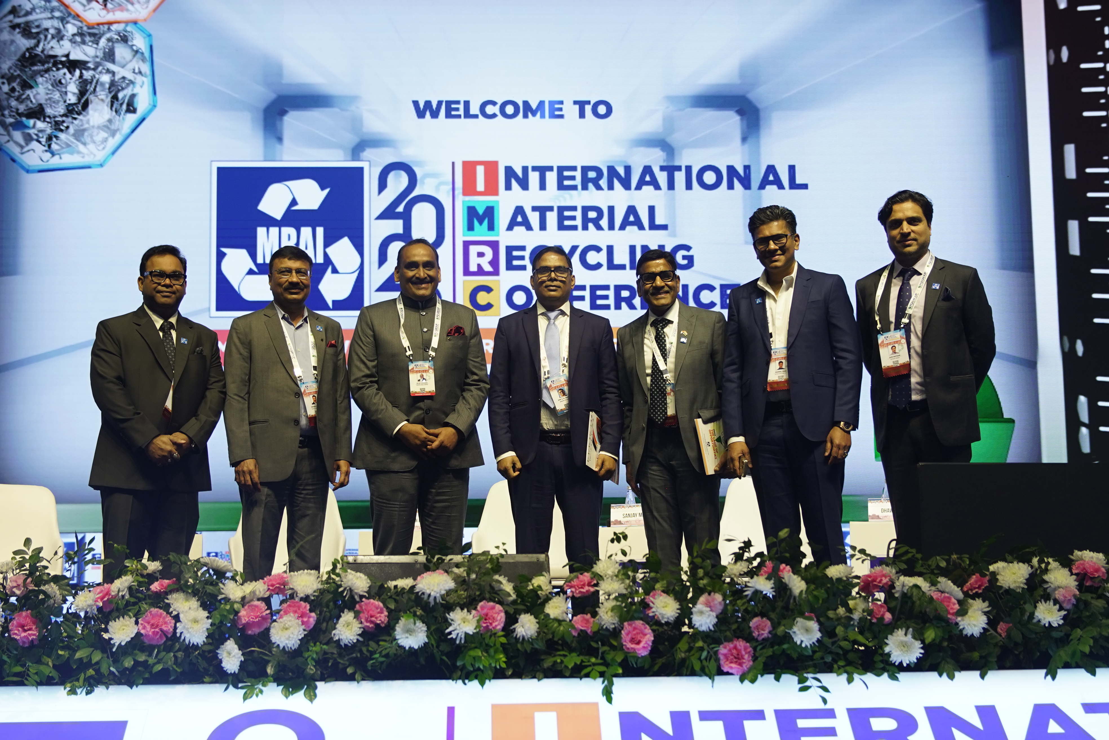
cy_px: 370
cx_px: 554
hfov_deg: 33.4
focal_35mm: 60
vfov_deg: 22.6
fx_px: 1848
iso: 640
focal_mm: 40
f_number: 3.5
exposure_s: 1/160
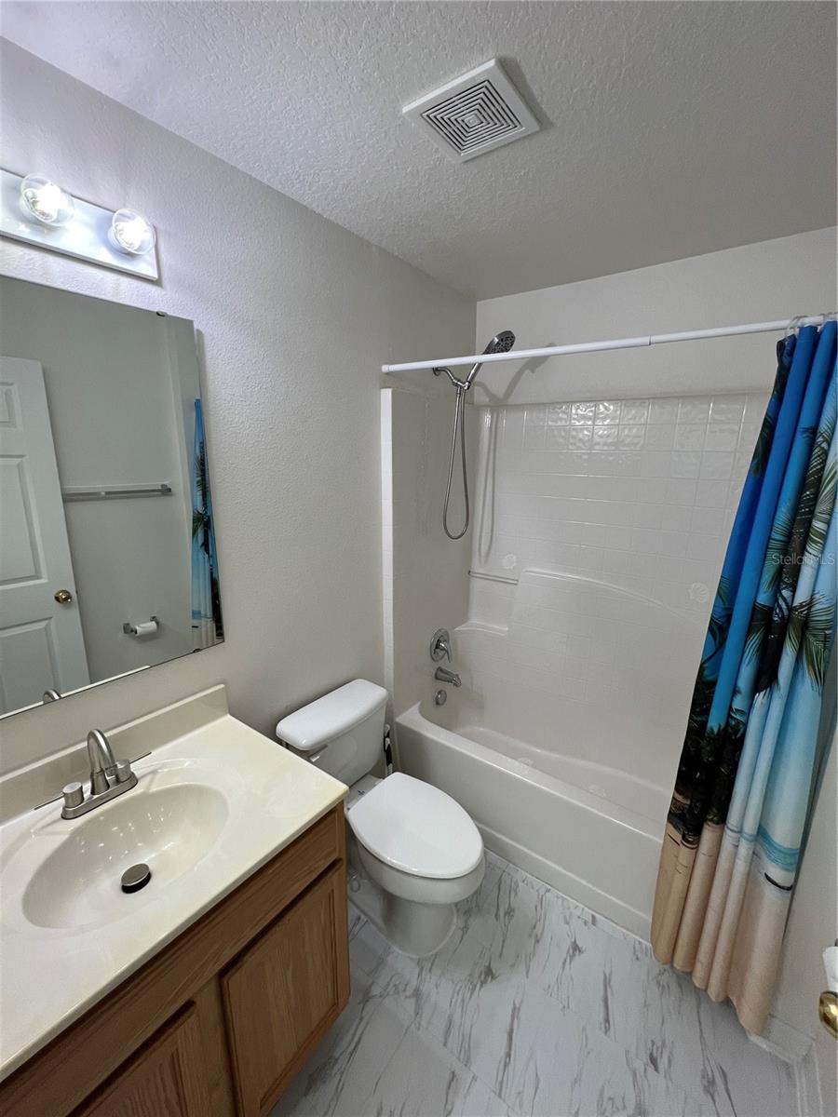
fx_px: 420
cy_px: 558
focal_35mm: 13
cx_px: 419
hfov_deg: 89.9
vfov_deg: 106.2
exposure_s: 1/120
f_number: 1.8
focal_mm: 1.57
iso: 100
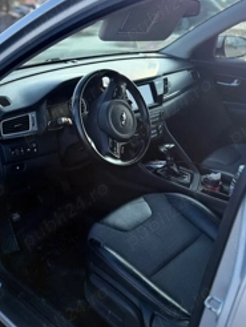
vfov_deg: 47.5
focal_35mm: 39
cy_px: 128
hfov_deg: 36.7
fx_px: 369
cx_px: 92
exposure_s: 1/1464
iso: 80
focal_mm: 6.76
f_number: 1.78
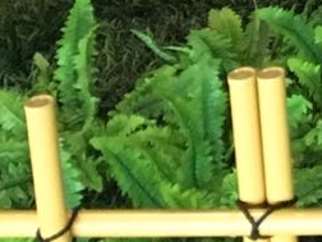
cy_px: -530
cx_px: 1201
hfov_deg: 7.0
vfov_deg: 5.9
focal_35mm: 230
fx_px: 2139
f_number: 2.2
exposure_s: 1/30
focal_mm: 4.15
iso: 100
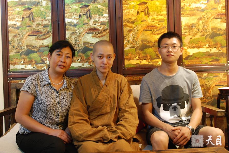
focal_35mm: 39
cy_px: 76
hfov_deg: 49.5
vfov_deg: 34.3
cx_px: 114
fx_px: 248
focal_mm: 26
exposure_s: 1/2
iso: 400
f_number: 2.8
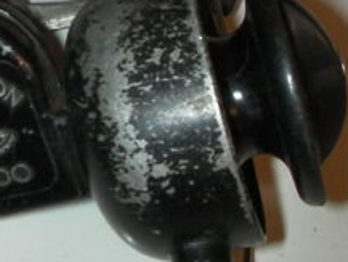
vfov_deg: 17.4
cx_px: 43
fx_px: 845
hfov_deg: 22.8
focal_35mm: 84
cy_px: 37
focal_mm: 6.3
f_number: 5.6
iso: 200
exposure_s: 1/30
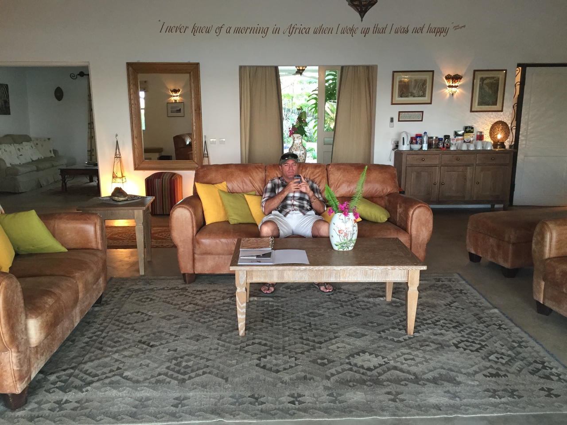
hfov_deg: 61.7
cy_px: 212
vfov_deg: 48.2
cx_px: 284
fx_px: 475
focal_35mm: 29
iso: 160
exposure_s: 1/33
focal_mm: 4.15
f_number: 2.2
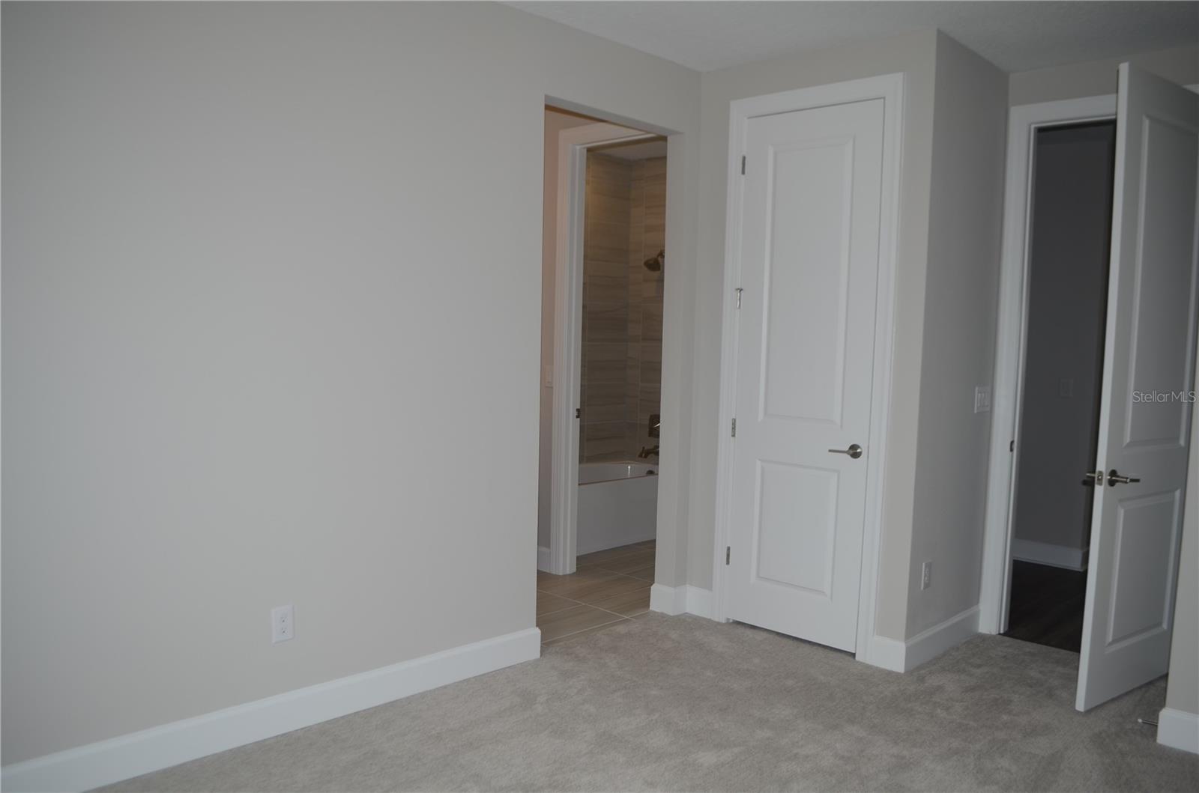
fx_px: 897
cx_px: 600
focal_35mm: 27
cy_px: 396
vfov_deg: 47.7
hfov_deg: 67.5
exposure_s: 1/100
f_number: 3.5
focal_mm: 18
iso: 100
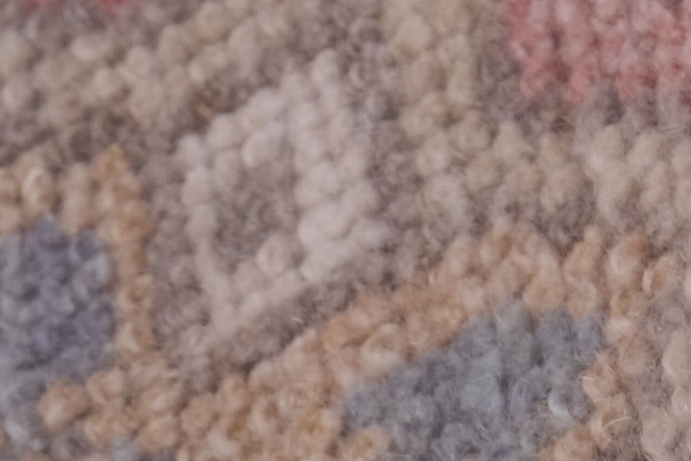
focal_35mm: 408
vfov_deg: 3.3
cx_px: -161
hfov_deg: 5.0
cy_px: 1115
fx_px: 7831
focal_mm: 55
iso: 160
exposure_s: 1/160
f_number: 13
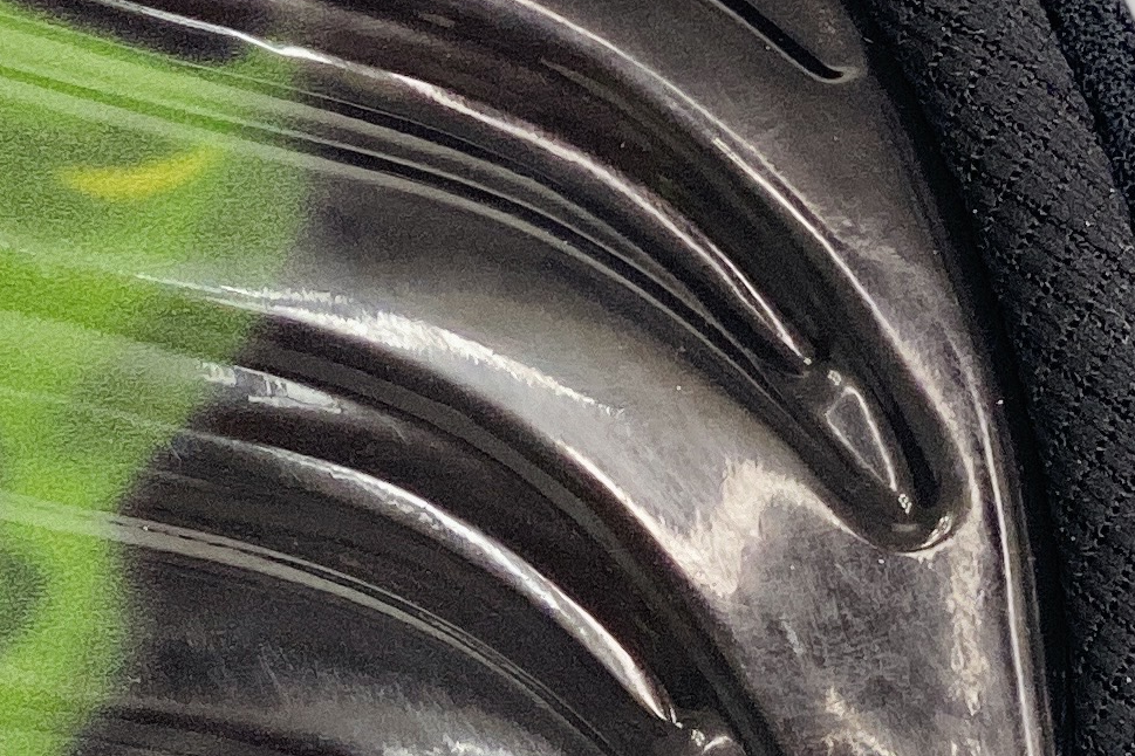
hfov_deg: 9.1
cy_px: 872
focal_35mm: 225
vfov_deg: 6.1
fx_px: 7093
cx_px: -12
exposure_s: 1/100
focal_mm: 6
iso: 64
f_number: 2
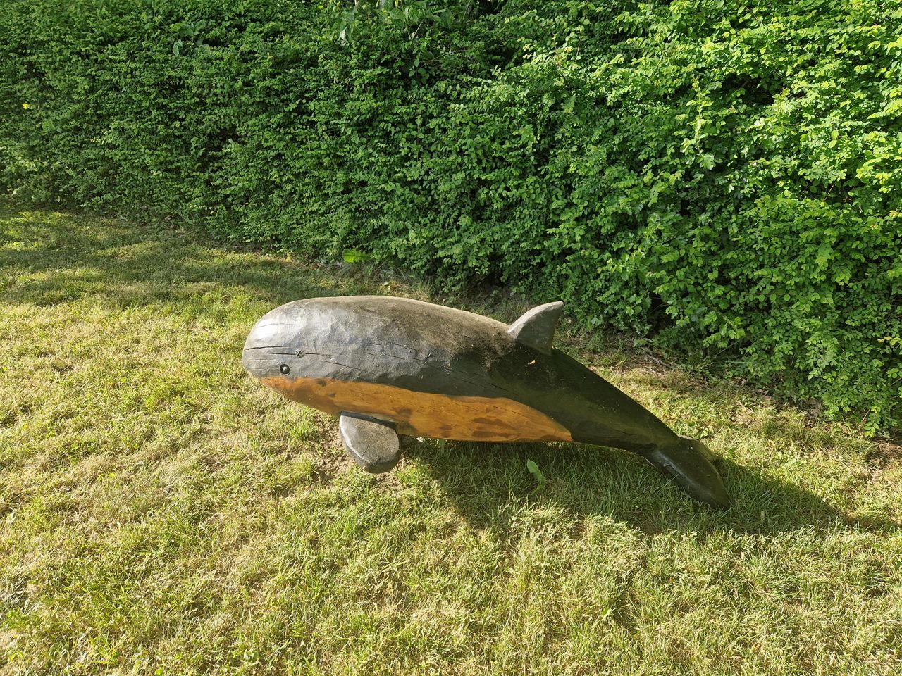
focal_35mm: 23
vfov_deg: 58.9
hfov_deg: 73.9
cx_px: 451
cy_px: 338
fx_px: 599
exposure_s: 1/381
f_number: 1.8
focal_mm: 5.4
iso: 50
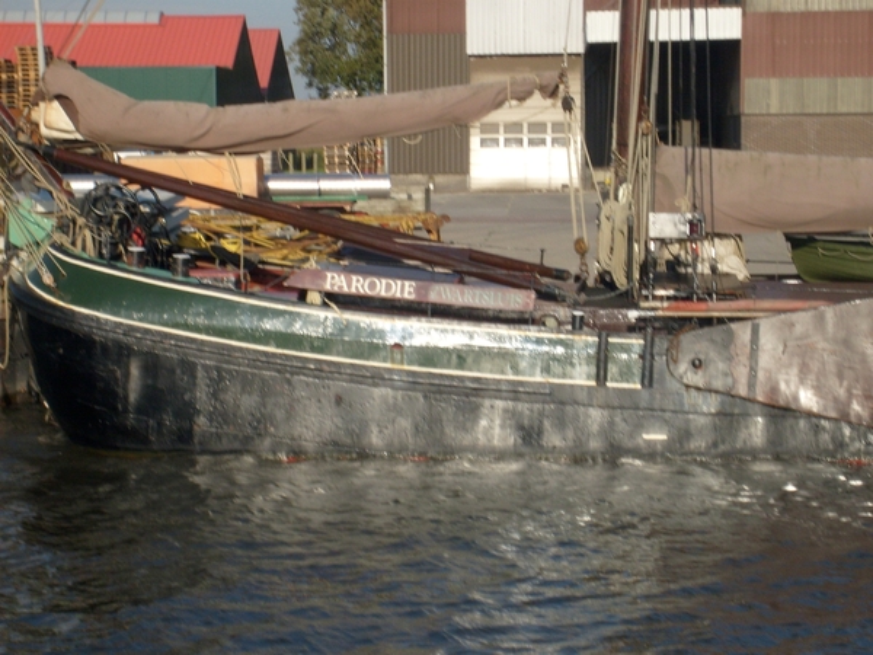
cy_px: 328
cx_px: 436
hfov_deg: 18.5
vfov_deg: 14.0
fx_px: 2673
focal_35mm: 106
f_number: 12.4
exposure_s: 1/125
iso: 80
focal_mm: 17.4
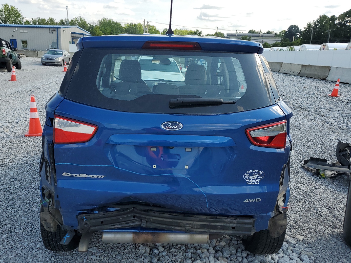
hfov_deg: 59.9
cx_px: 166
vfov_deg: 46.8
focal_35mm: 30
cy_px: 142
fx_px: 304
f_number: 1.5
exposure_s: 1/1667
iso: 50
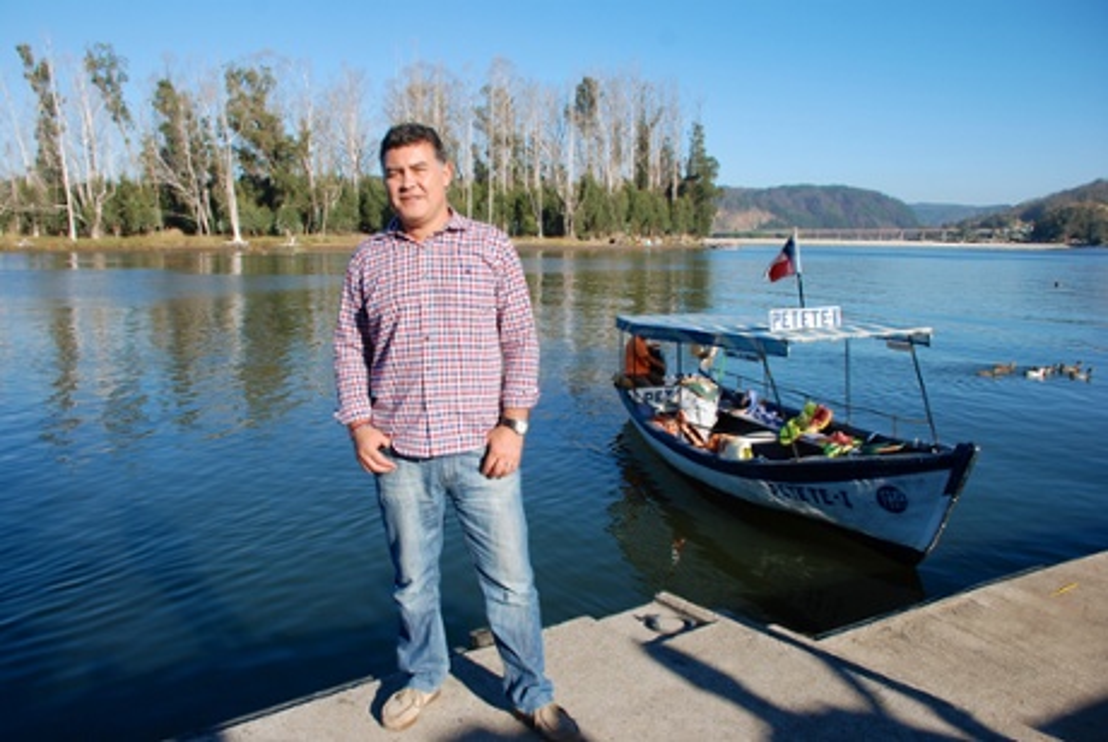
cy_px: 371
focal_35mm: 30
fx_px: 924
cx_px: 554
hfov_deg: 61.9
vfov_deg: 43.7
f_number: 7.1
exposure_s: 1/200
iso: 100
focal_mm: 20
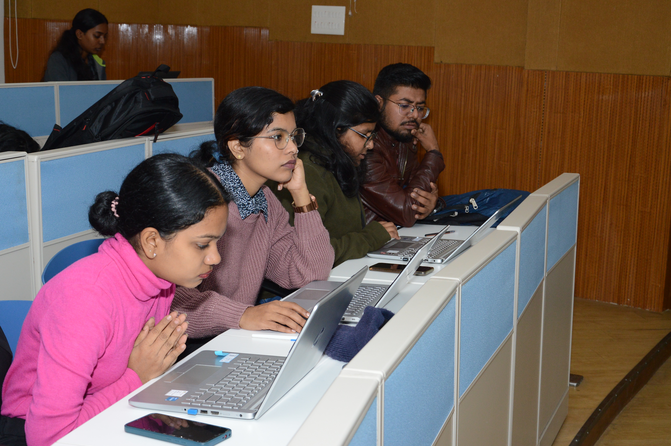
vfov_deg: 23.7
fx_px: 1061
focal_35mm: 57
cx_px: 336
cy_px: 223
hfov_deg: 35.1
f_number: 8
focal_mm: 38
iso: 800
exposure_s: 1/160
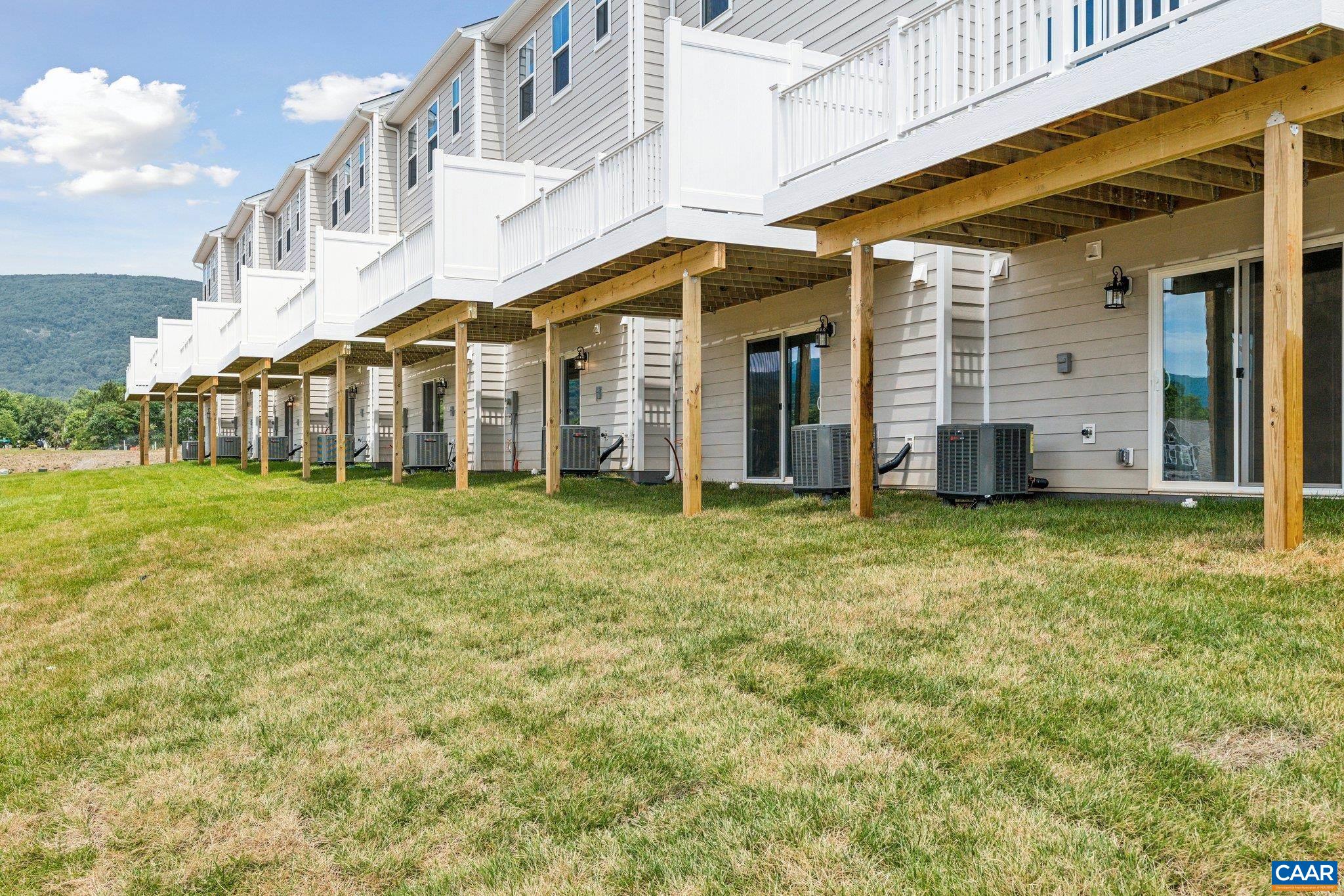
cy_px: 448
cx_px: 672
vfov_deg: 46.4
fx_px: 1045
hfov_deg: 65.5
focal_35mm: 28
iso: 640
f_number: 8
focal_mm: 28
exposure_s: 1/800
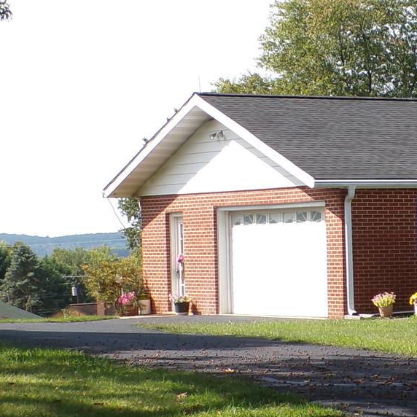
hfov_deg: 10.9
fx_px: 2112
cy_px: 354
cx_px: 587
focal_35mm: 155
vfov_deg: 11.2
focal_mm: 8.7
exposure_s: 1/200
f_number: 5.3
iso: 100
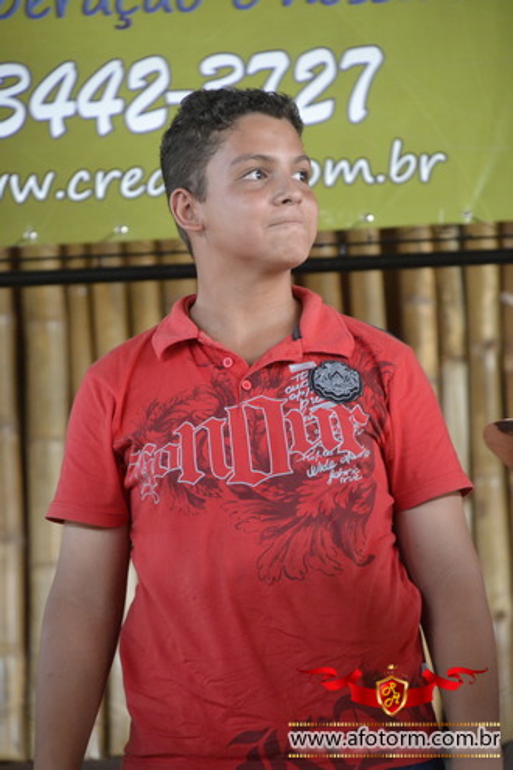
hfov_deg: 6.8
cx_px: 256
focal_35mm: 202
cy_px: 385
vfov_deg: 10.2
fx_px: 4328
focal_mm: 135
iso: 3200
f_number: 5.6
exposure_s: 1/50
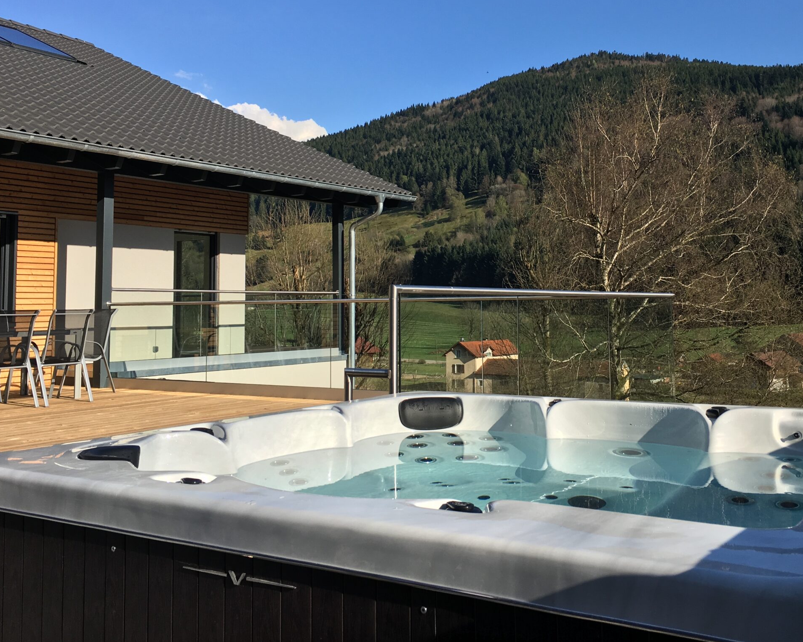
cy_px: 243
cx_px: 448
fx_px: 903
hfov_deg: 47.8
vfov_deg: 38.9
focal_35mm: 38
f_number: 2.2
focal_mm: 4.15
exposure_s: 1/1399
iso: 25
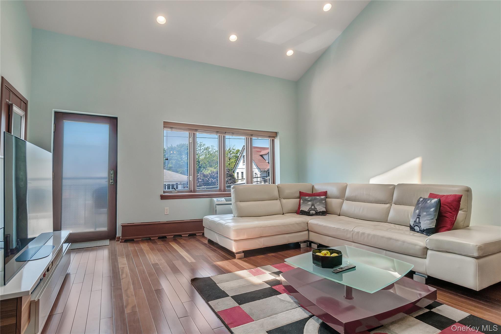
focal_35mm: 18
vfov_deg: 67.4
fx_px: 250
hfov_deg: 90.0
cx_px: 250
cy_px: 167
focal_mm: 12
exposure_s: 1/125
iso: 800
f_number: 9
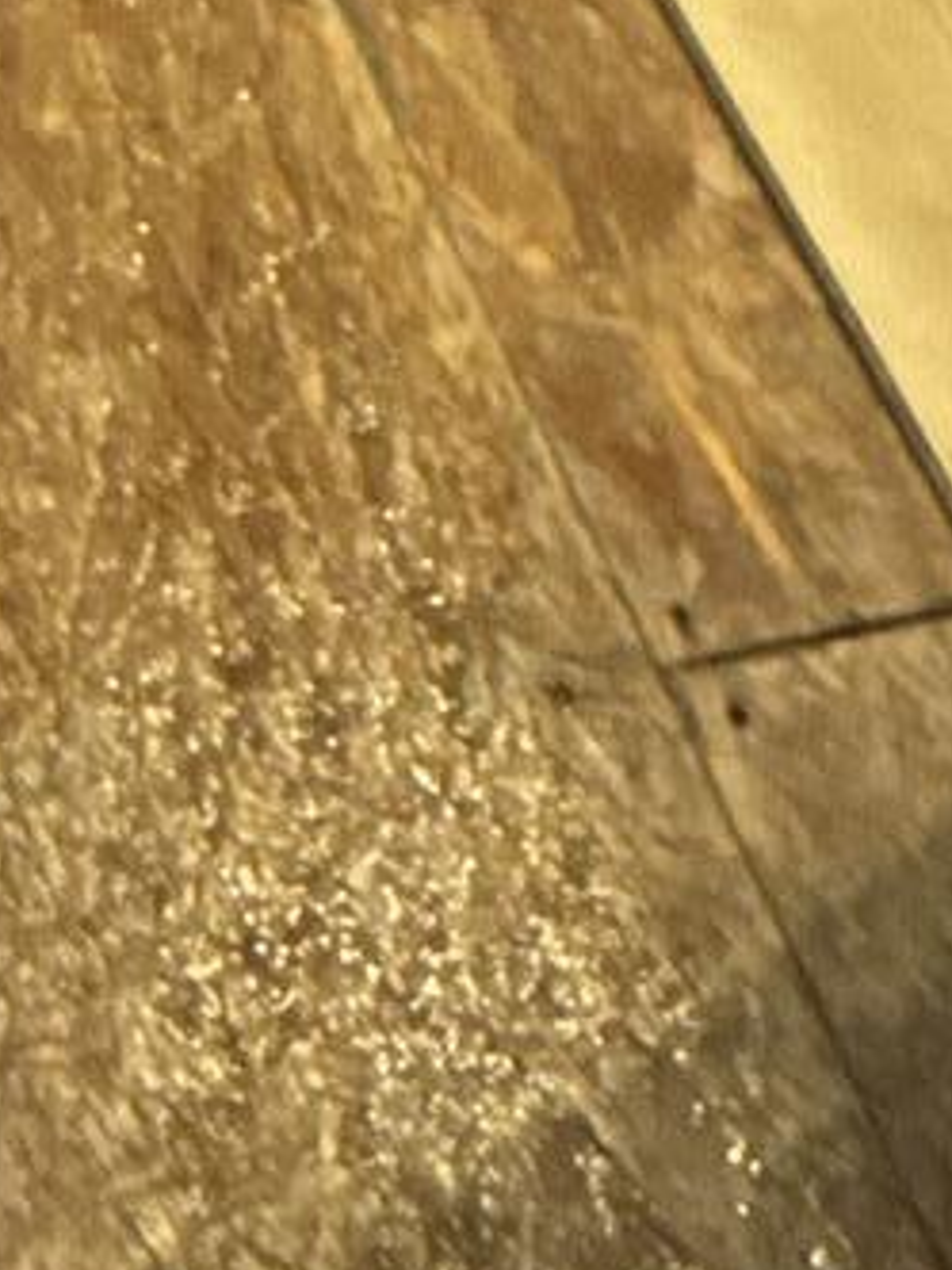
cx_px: -669
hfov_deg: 15.9
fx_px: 2970
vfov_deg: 18.8
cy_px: -1002
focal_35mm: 81
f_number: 2.2
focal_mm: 2.22
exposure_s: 1/60
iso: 640
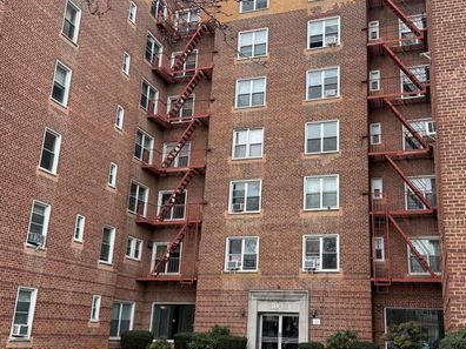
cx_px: 272
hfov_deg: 51.1
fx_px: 485
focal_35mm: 36
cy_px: 194
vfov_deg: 39.6
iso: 80
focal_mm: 6.76
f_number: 1.78
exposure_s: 1/308
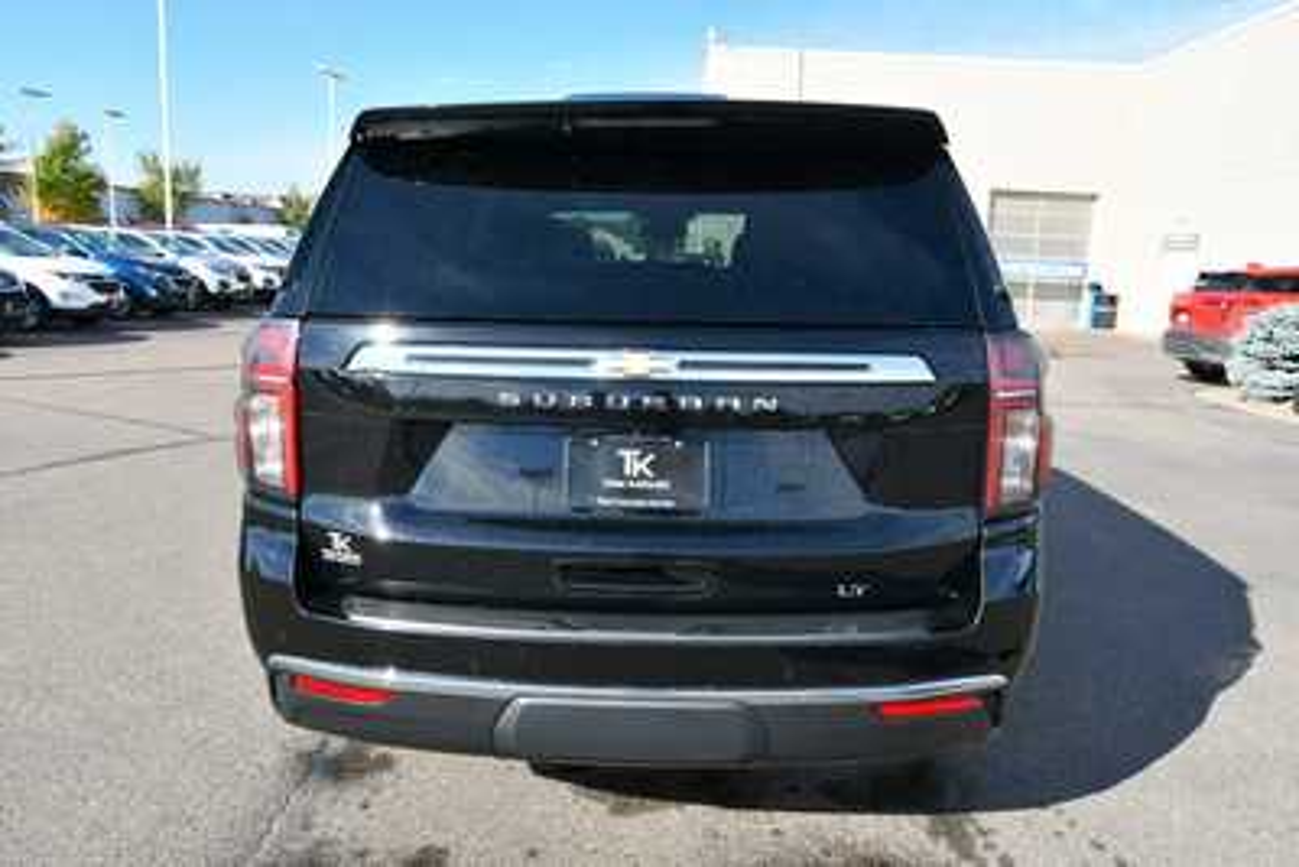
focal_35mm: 30
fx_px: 1083
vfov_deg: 43.6
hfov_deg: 61.9
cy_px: 434
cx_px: 650
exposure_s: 1/250
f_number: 8
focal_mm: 20
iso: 125
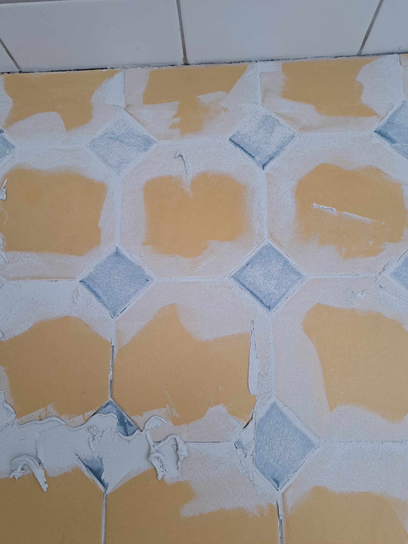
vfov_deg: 71.6
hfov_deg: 56.8
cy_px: 272
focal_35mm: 24
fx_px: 377
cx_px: 204
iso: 160
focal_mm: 5.23
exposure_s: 1/50
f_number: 1.8
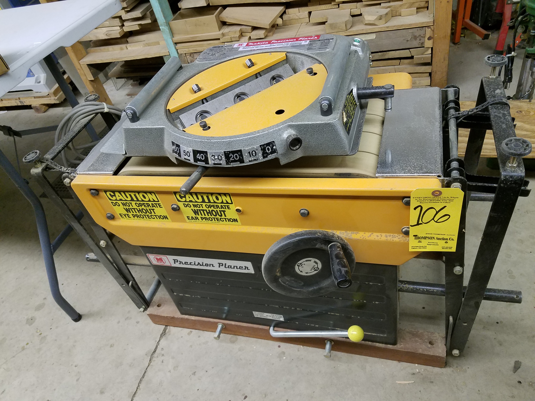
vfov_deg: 53.1
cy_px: 200
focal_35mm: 26
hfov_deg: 67.3
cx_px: 268
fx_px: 402
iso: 160
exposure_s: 1/60
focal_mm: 4.2
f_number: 1.7
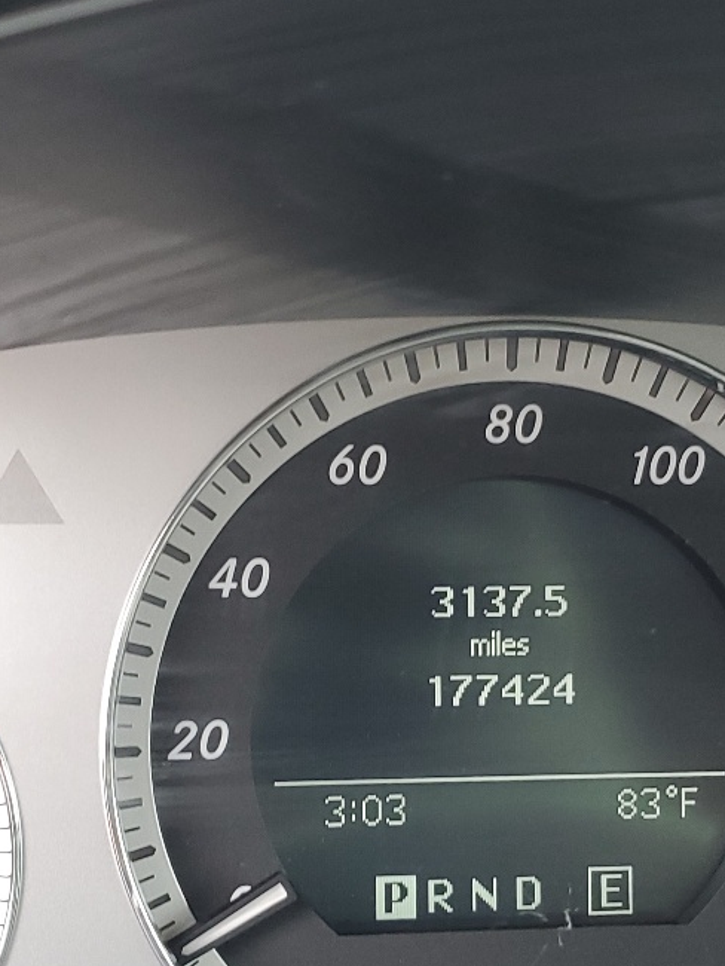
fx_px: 1786
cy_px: 666
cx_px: 459
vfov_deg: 30.0
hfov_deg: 22.9
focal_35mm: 64
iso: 74
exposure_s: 1/120
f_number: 1.5
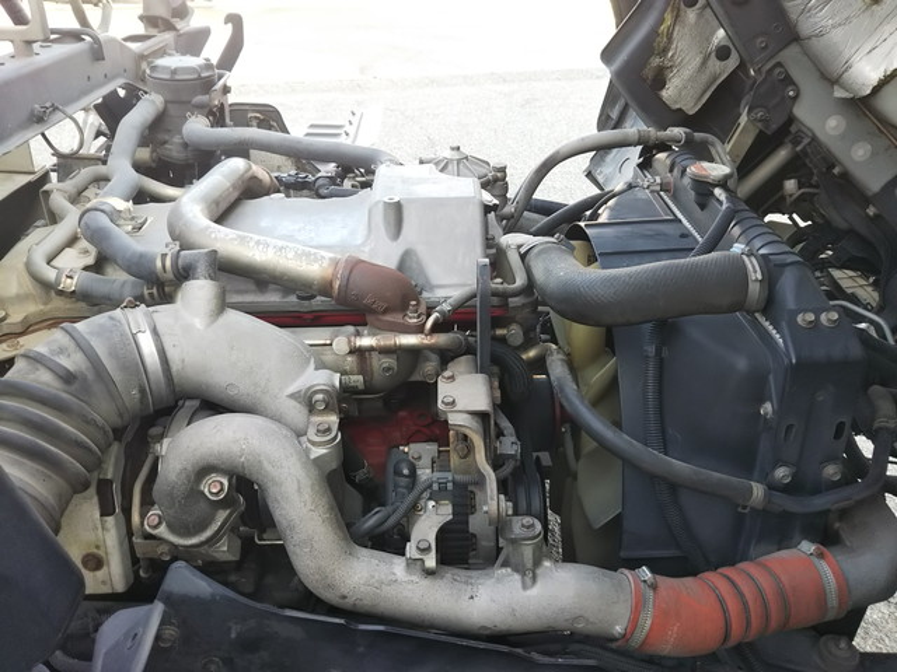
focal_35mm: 30
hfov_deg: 60.0
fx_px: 777
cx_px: 448
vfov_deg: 46.8
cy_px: 336
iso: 40
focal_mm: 4
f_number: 2.2
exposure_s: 1/60
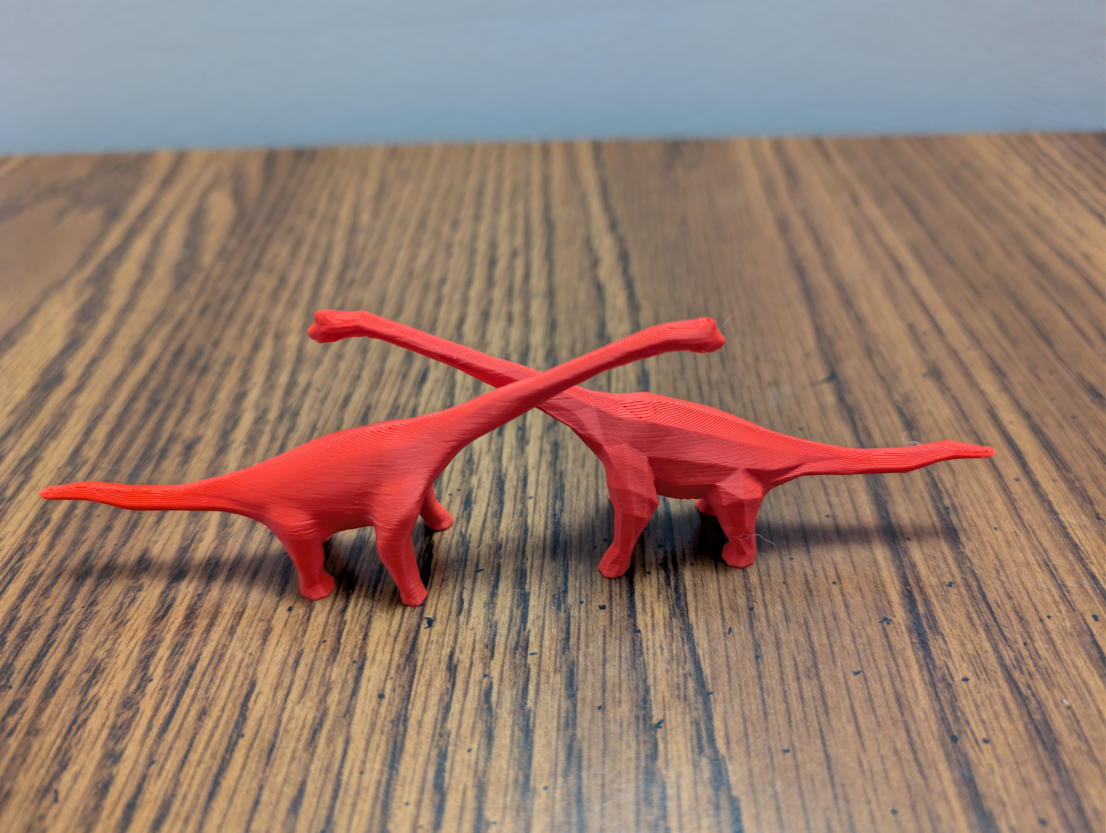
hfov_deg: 71.5
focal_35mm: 24
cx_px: 553
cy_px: 416
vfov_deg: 56.9
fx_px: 768
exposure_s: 1/21.8
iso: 243
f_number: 1.68
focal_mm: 6.9
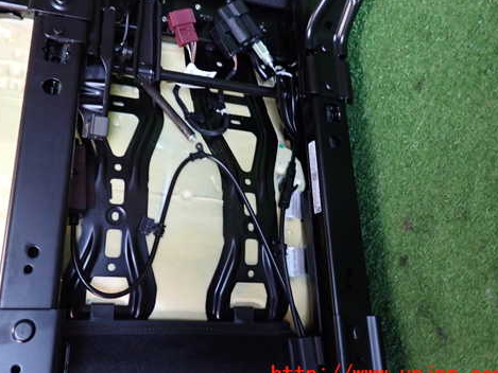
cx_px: 192
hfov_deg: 56.2
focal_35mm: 32
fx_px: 460
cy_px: 150
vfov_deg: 44.0
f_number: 2
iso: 640
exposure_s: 1/30
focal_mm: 4.5
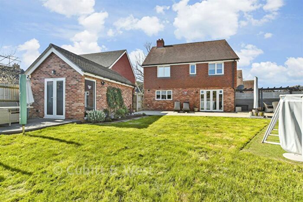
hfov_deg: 100.4
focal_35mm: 15
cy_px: 101
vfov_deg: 77.4
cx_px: 152
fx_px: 126
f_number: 8
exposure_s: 1/80
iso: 160
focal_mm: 10
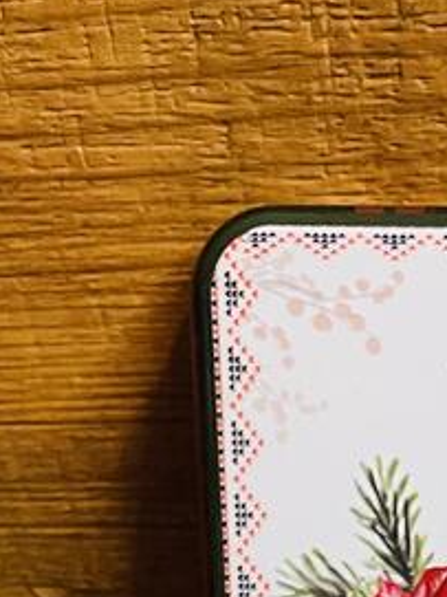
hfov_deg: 12.3
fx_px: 1982
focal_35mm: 115
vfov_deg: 13.8
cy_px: 1293
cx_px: 669
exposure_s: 1/60
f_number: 1.6
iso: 200
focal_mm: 4.2
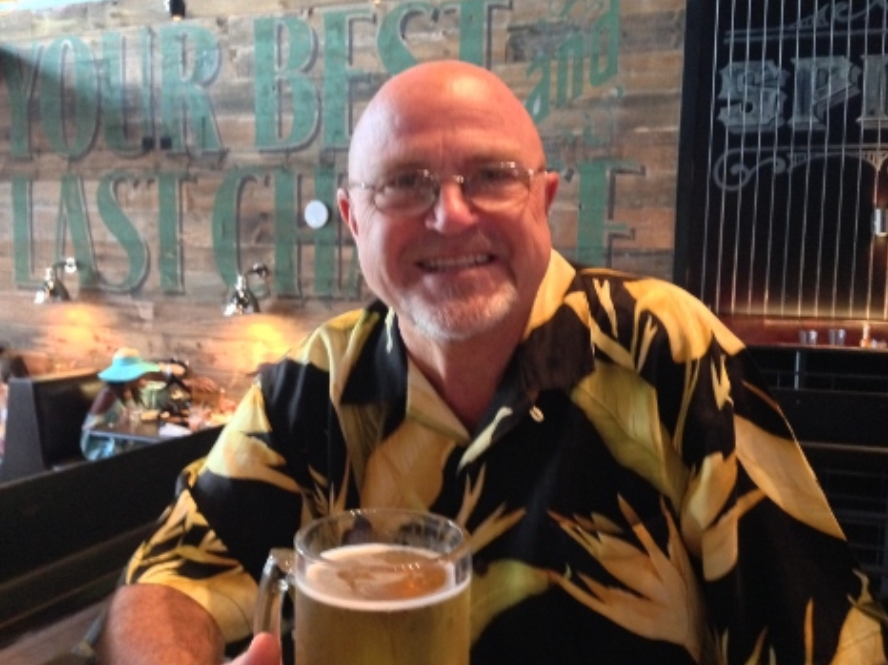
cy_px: 337
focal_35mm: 34
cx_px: 440
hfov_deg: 54.0
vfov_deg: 41.8
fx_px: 872
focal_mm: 4.12
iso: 640
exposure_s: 1/15
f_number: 2.4
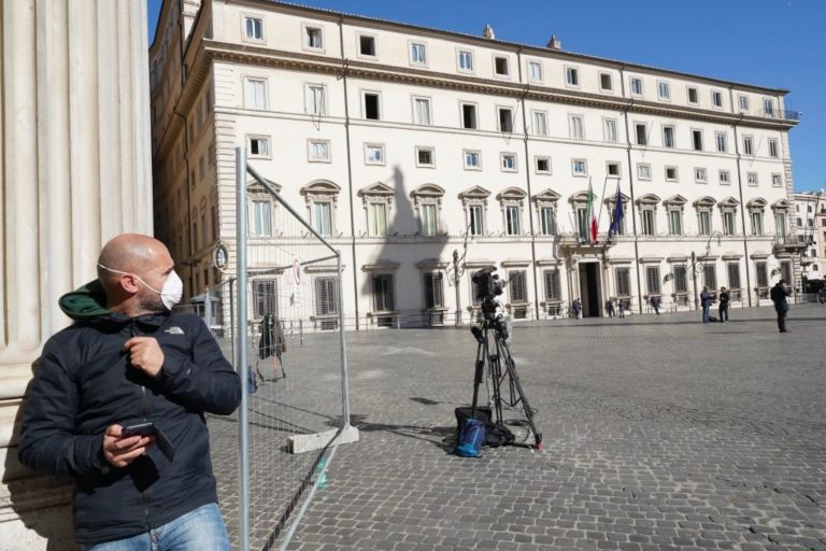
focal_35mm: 21
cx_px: 413
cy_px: 276
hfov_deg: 81.2
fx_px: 482
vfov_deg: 59.5
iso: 100
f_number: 8
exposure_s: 1/250
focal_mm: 14
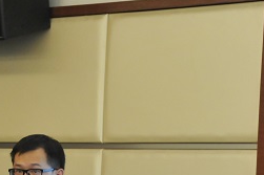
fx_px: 1539
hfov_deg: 9.7
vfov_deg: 6.5
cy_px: 235
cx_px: 4
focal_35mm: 210
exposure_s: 1/125
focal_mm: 66
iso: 3200
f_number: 5.3
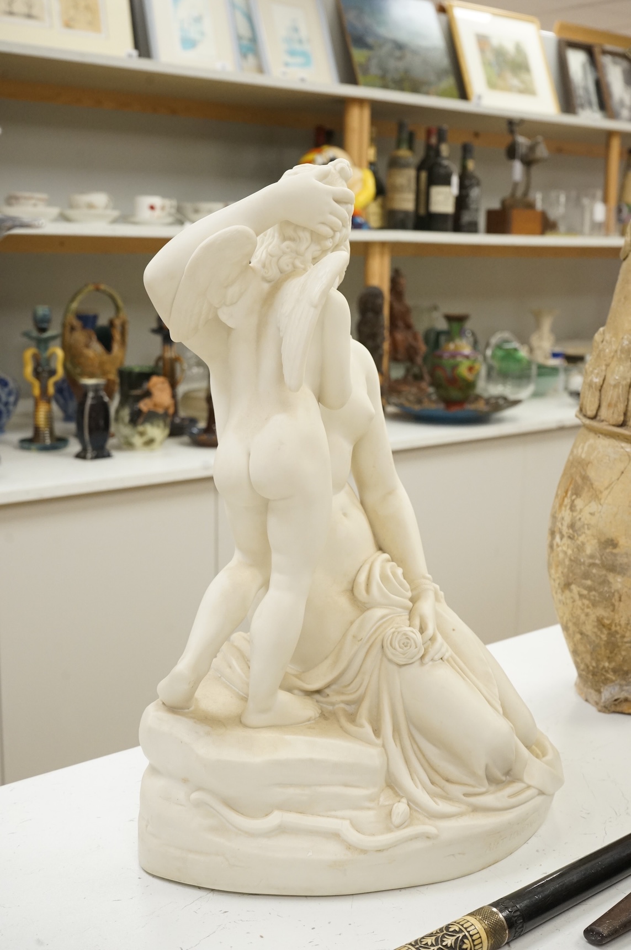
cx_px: 316
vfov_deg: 45.5
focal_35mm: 43
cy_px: 475
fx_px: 1133
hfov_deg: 31.1
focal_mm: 43
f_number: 8
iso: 2500
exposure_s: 1/100
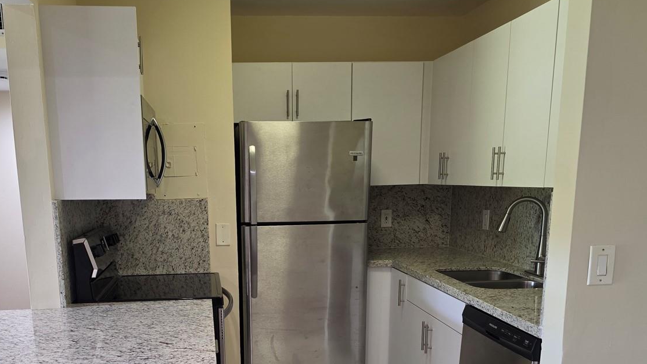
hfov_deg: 54.8
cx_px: 253
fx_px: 617
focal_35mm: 36
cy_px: 313
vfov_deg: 31.6
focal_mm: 6.3
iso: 125
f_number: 1.7
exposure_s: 1/55
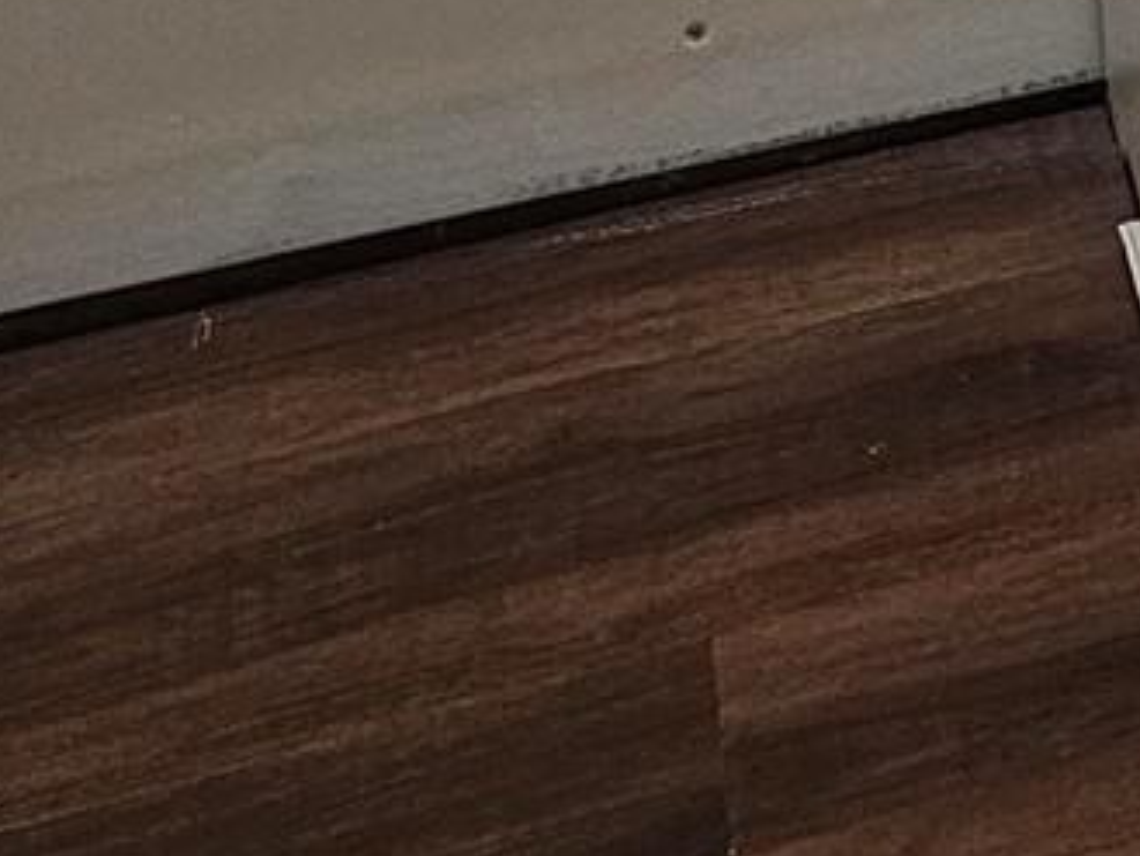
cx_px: 2249
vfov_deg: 8.5
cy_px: -1771
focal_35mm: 143
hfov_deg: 12.3
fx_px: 4711
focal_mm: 6.3
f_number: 1.7
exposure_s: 1/170
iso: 320
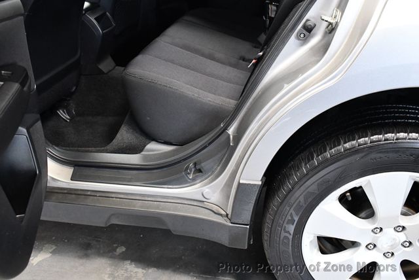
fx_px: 419
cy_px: 140
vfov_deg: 36.9
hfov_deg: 53.1
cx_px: 210
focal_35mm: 36
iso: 3200
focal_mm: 18
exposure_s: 1/60
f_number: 3.5
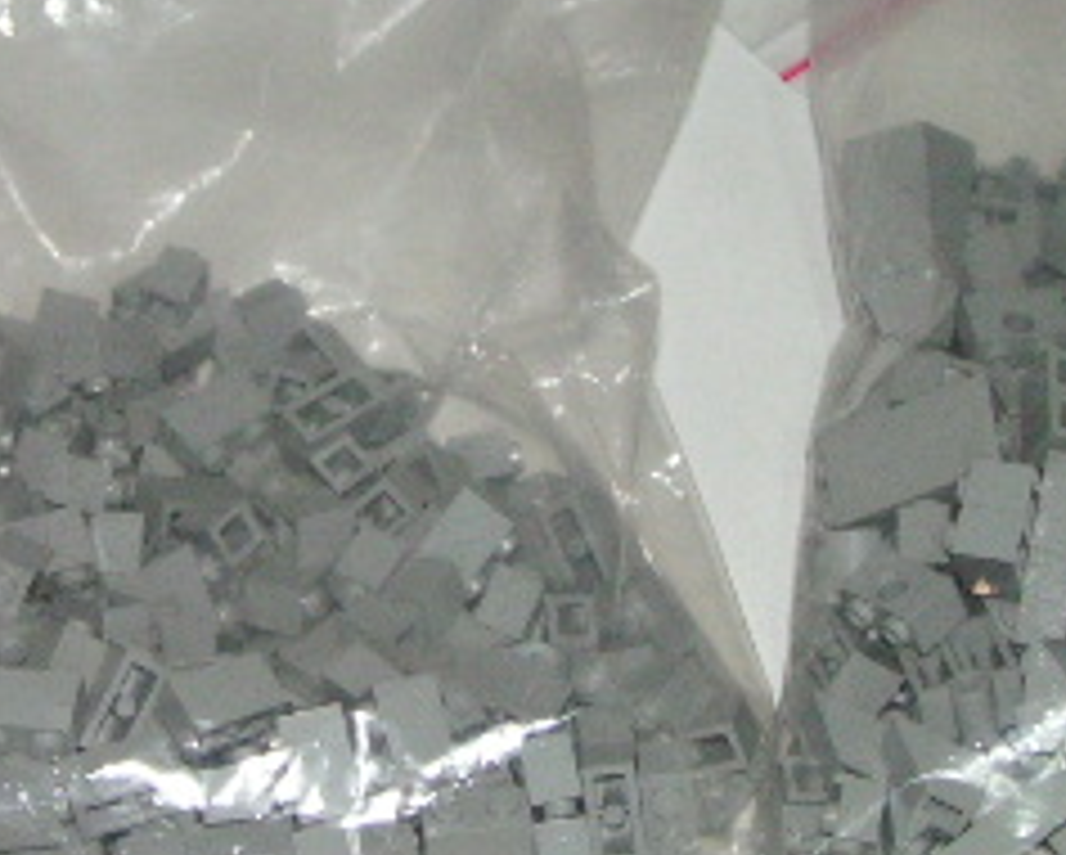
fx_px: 4073
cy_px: 288
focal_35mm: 129
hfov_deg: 14.9
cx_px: 342
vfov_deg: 12.0
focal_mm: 8.2
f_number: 3.2
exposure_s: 1/60
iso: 200
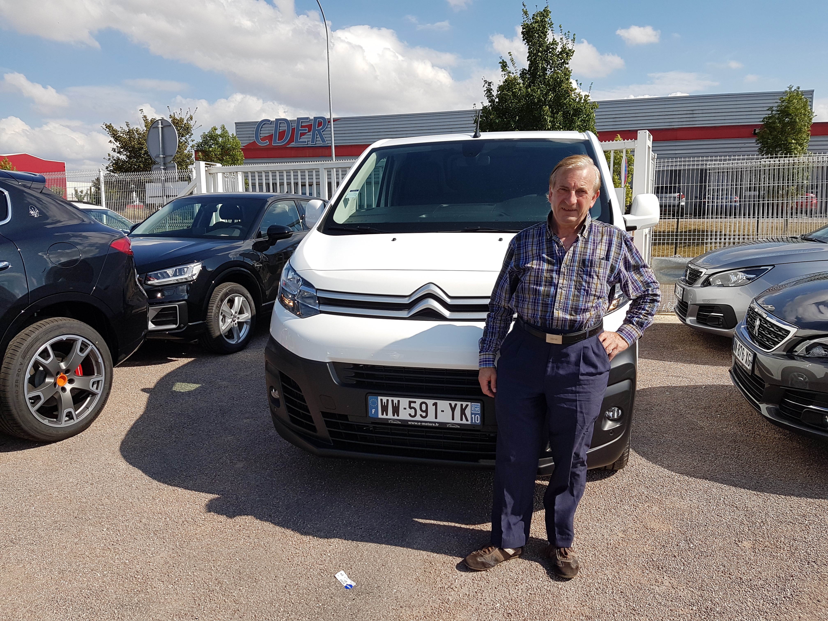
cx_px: 414
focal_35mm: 26
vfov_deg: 53.1
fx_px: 622
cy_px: 310
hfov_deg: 67.3
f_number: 1.7
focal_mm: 4.2
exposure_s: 1/2160
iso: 40
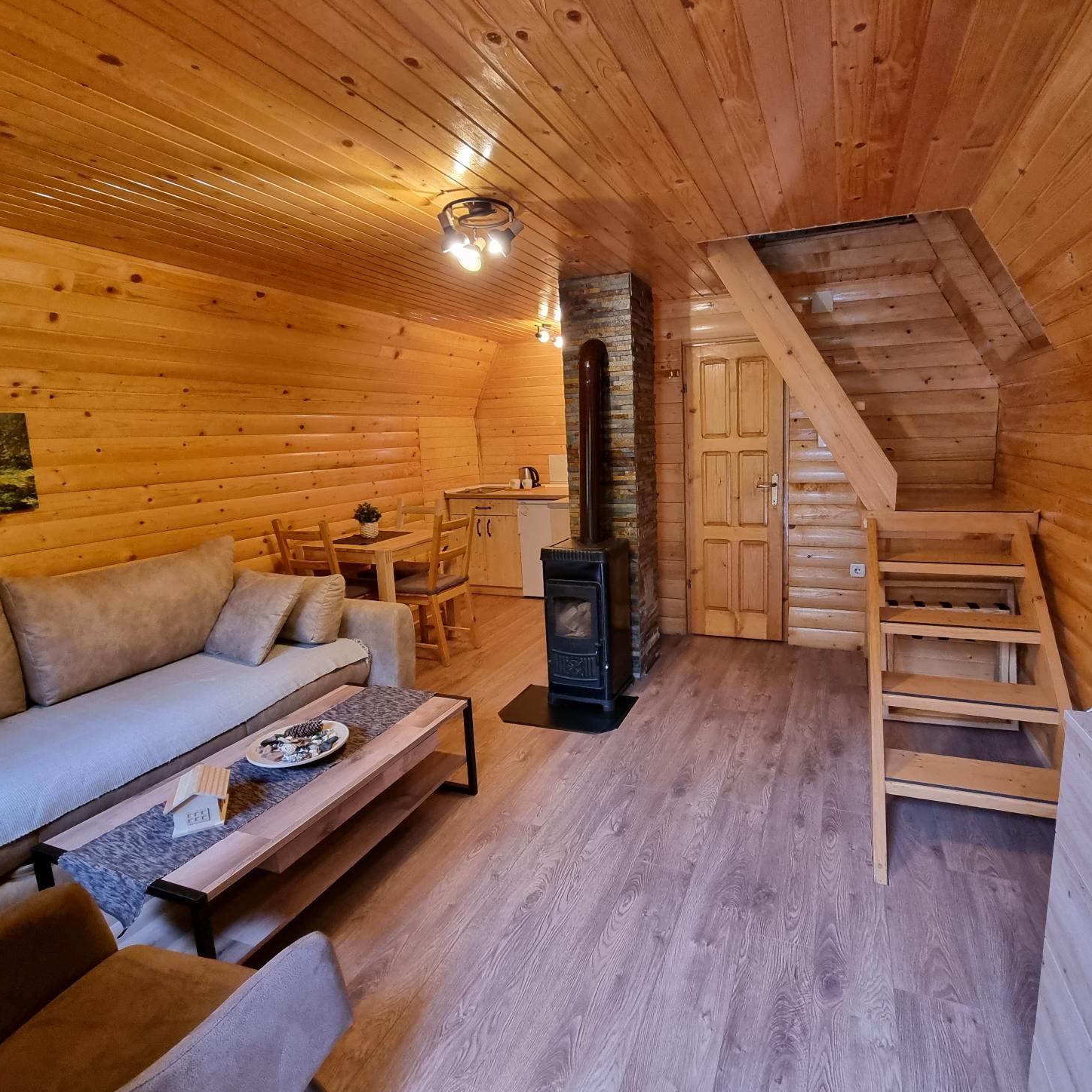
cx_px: 602
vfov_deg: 87.4
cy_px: 544
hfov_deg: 87.1
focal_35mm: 16
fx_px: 571
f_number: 2.2
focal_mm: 2.2
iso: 640
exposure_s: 1/33
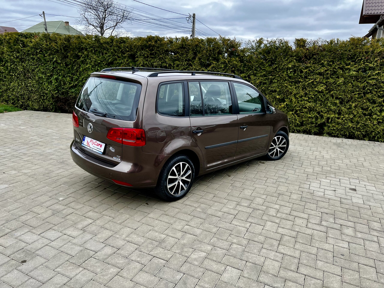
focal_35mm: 26
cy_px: 144
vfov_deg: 53.1
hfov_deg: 67.3
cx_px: 192
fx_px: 288
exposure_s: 1/1209
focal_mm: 5.7
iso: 50
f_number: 1.5
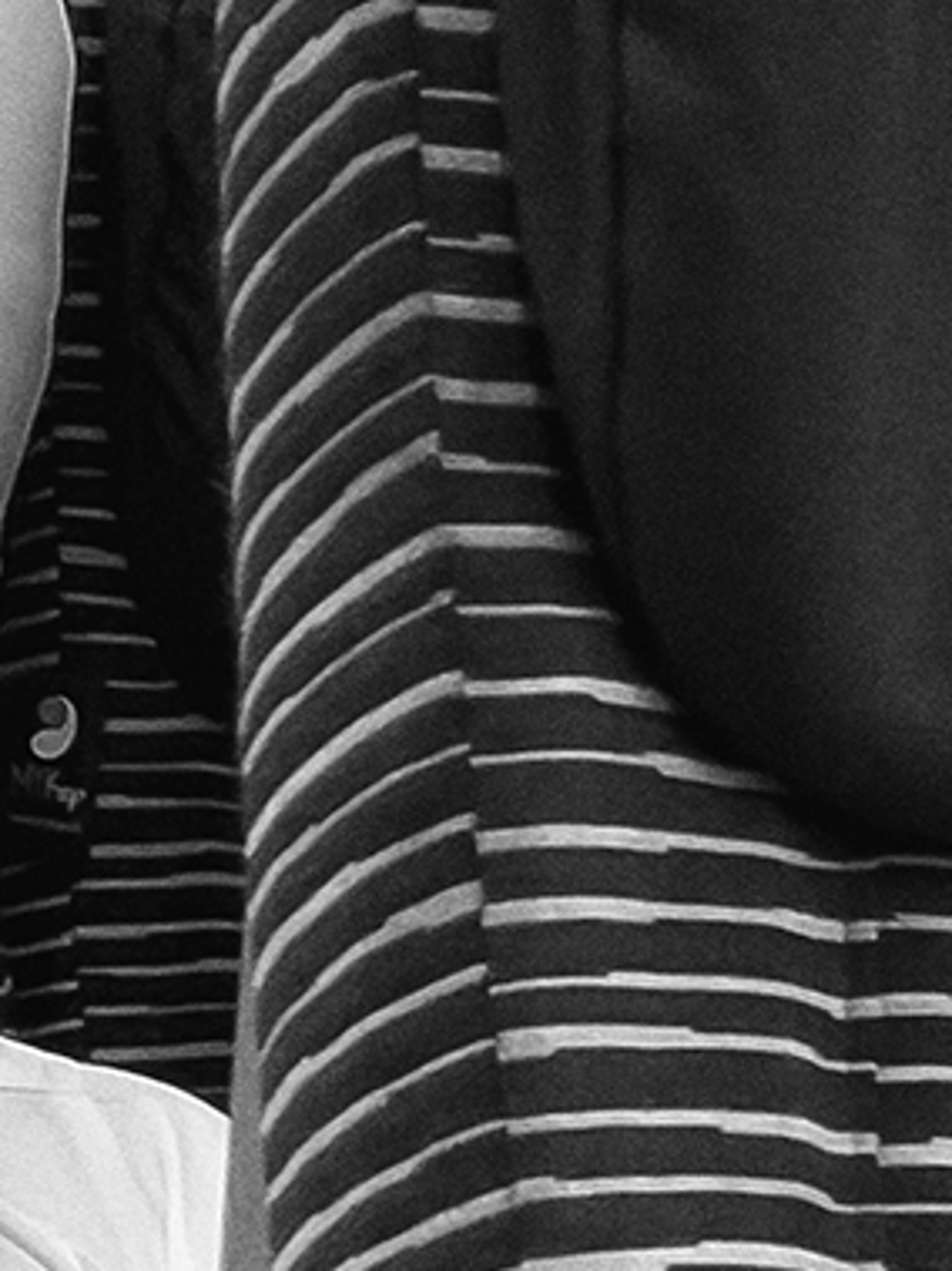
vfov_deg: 7.0
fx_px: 10310
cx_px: -577
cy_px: 1445
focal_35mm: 281
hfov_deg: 5.2
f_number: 2
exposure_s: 1/75
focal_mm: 6
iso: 160
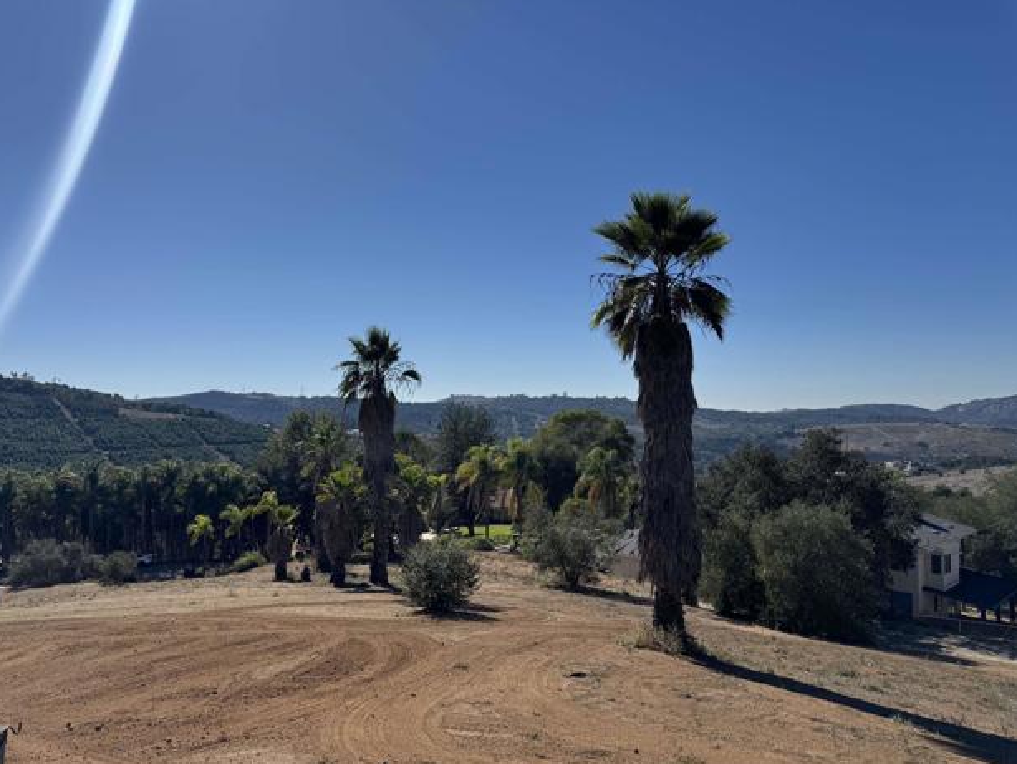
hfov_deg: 69.4
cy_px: 381
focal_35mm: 25
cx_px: 495
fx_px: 735
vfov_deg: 54.9
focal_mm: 6.76
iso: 80
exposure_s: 1/9009
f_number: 1.78
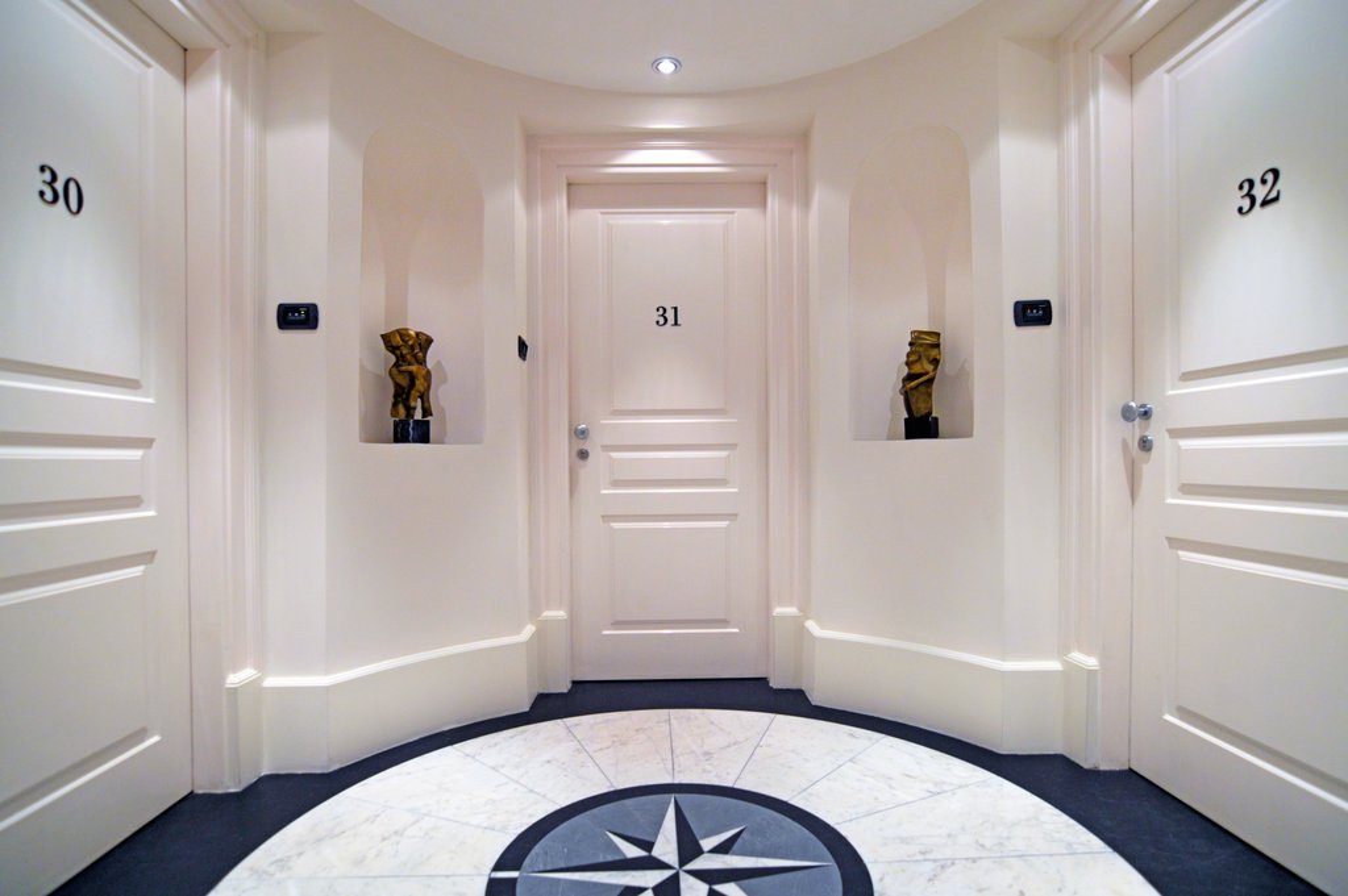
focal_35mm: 16
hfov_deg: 95.0
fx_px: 617
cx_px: 674
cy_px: 448
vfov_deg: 72.0
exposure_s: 1/60
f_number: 2.8
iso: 400
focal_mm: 11
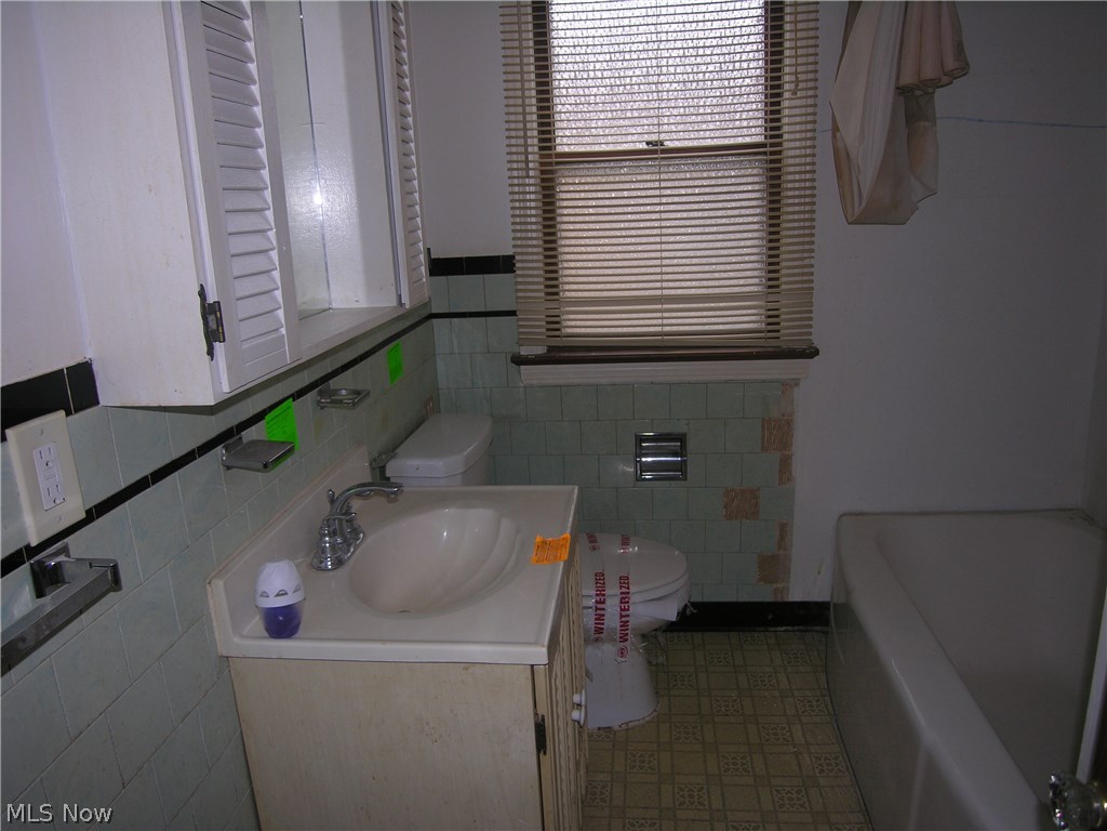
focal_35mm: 24
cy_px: 416
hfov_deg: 71.6
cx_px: 554
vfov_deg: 56.8
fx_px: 768
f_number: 2.6
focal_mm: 6.1
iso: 50
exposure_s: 1/60.1
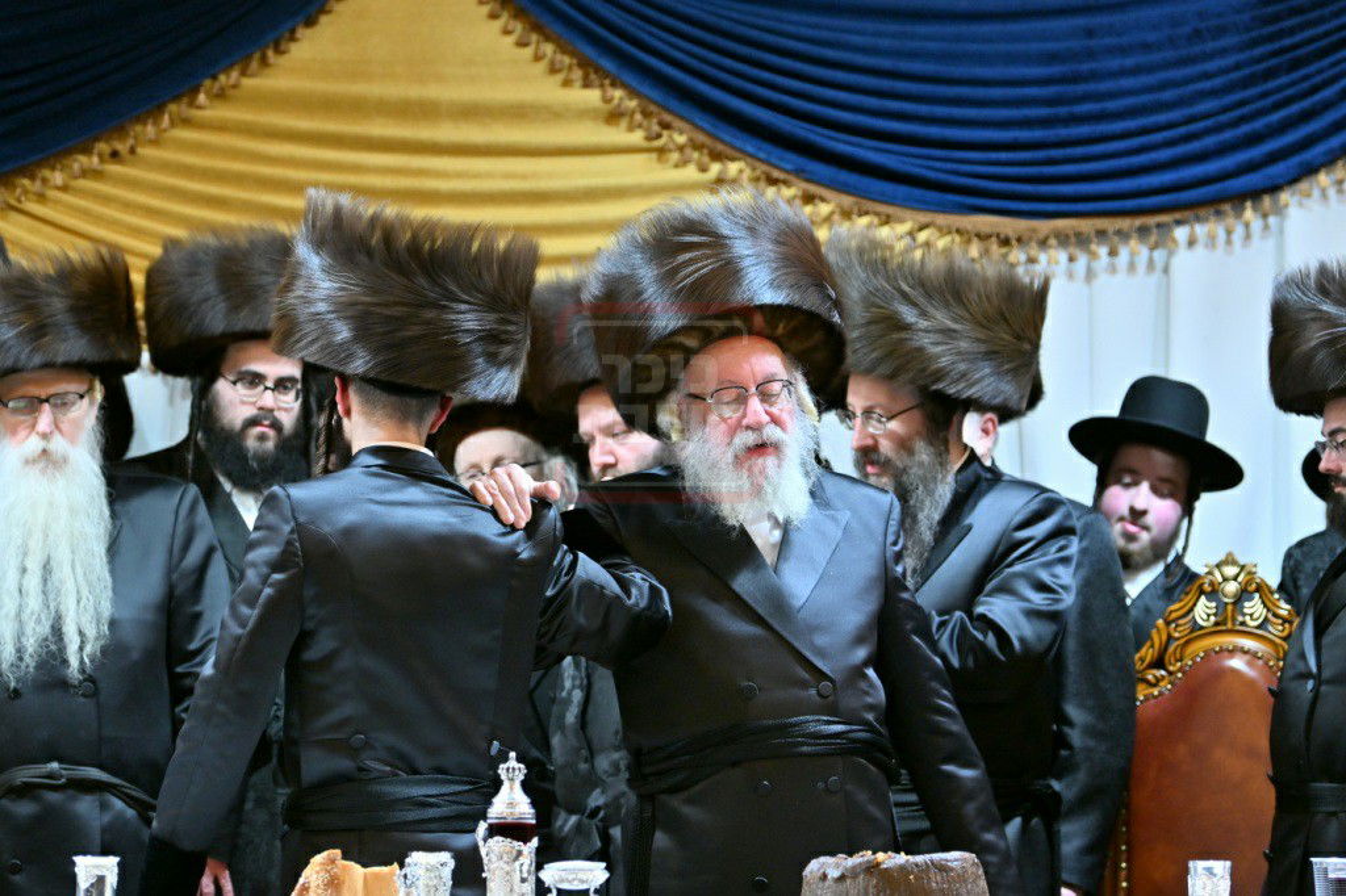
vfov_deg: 7.5
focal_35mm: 183
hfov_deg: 11.2
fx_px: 6840
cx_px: 673
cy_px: 448
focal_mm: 122
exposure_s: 1/125
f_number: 2.8
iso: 400
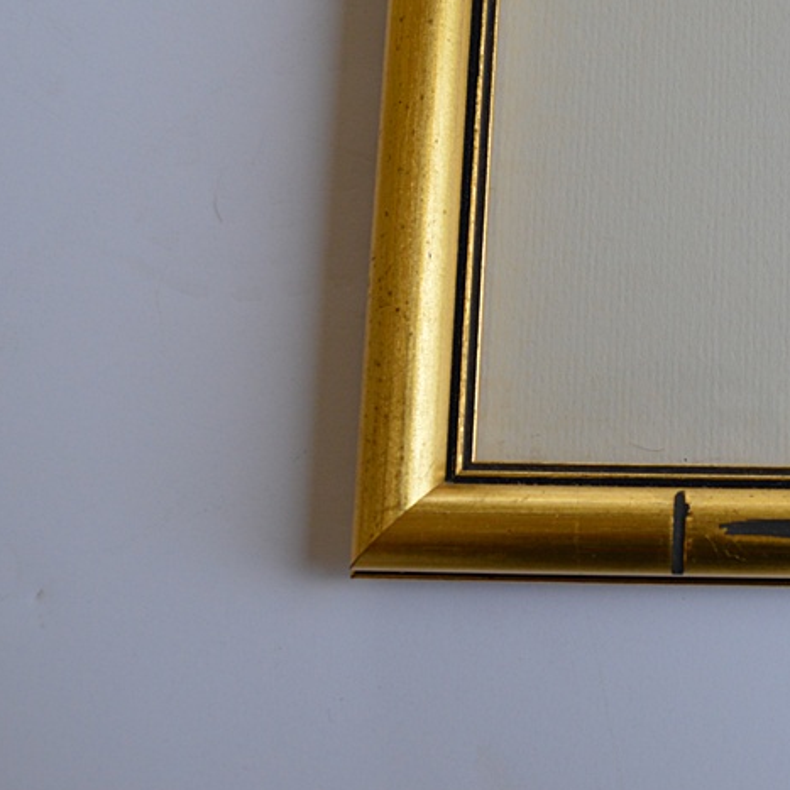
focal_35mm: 60
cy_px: 251
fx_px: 1549
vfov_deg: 28.4
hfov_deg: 27.5
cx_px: 727
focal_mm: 22
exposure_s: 1/125
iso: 360
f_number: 5.6
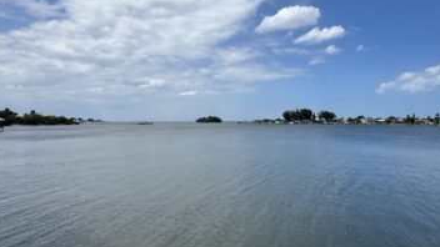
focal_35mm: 26
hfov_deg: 71.6
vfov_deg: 44.4
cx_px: 250
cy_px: 116
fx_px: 303
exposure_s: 1/3906
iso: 40
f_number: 2.2
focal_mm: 2.22
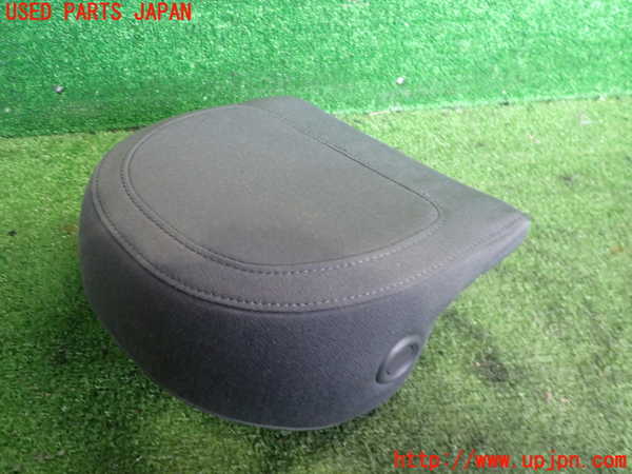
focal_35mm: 30
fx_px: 548
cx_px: 316
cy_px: 237
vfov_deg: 46.8
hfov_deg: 60.0
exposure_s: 1/30
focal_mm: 5.4
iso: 400
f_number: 2.3
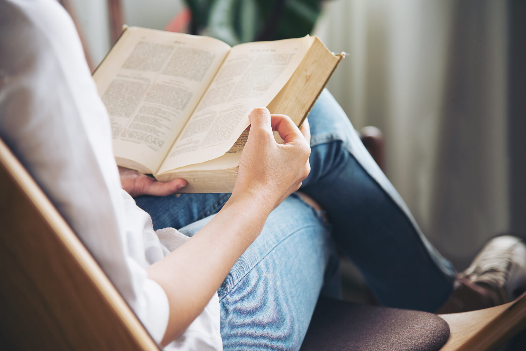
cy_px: 176
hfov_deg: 17.1
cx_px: 263
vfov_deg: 11.4
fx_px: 1754
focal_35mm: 120
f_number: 4
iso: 500
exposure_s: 1/80
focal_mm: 120
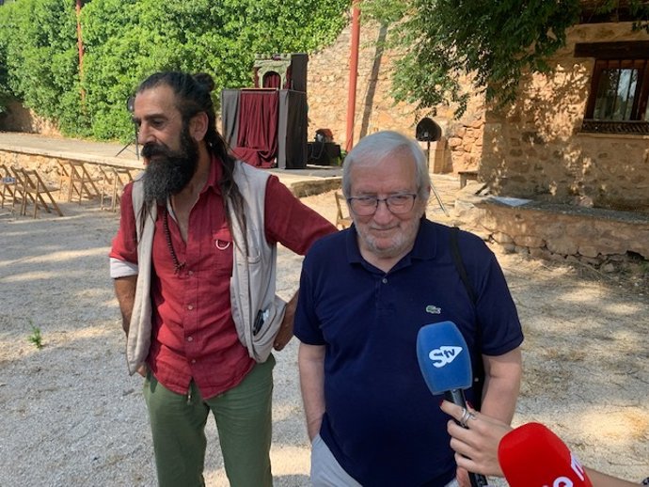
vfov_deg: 53.1
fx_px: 488
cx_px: 324
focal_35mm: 26
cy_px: 244
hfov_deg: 67.3
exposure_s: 1/474
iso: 25
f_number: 1.8
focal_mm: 4.25
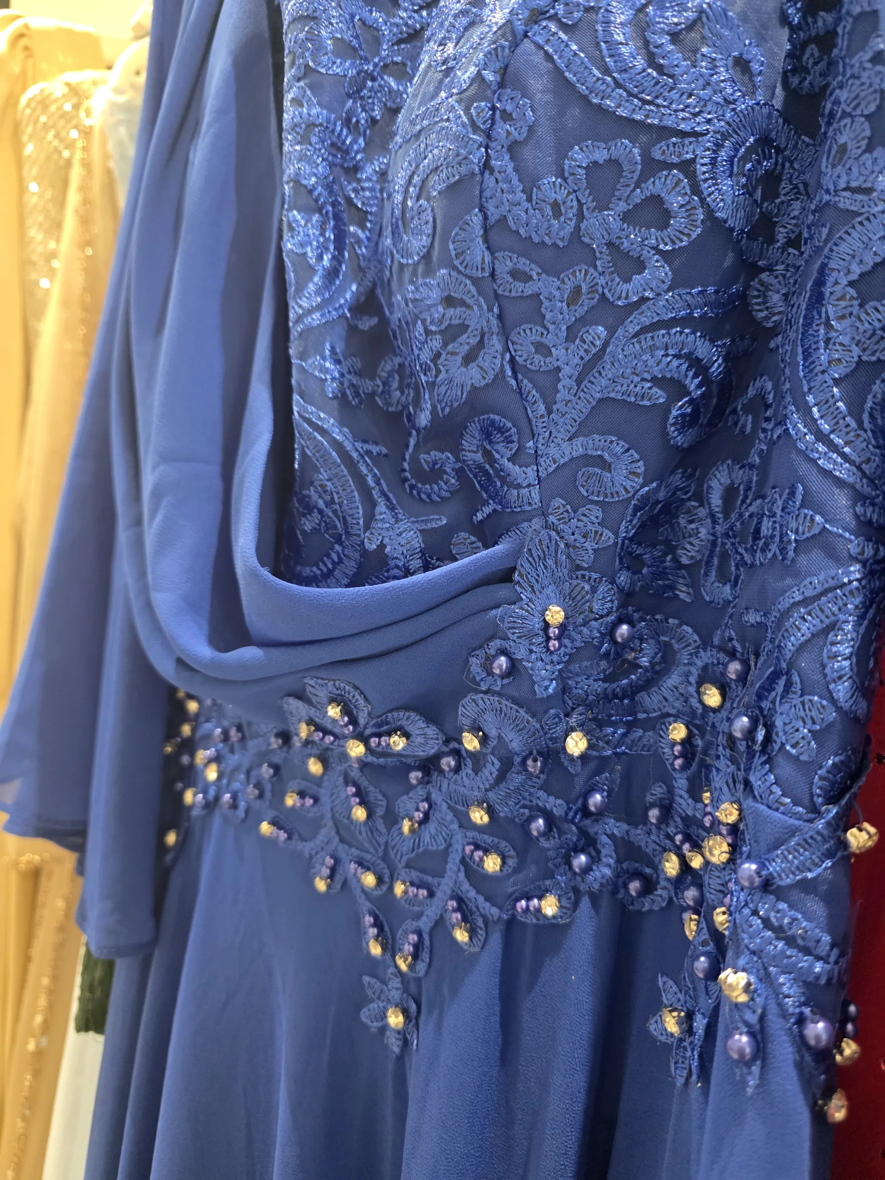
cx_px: 442
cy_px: 590
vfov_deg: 73.9
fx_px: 784
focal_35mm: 23
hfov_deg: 58.9
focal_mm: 6.3
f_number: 1.7
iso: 1600
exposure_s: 1/100
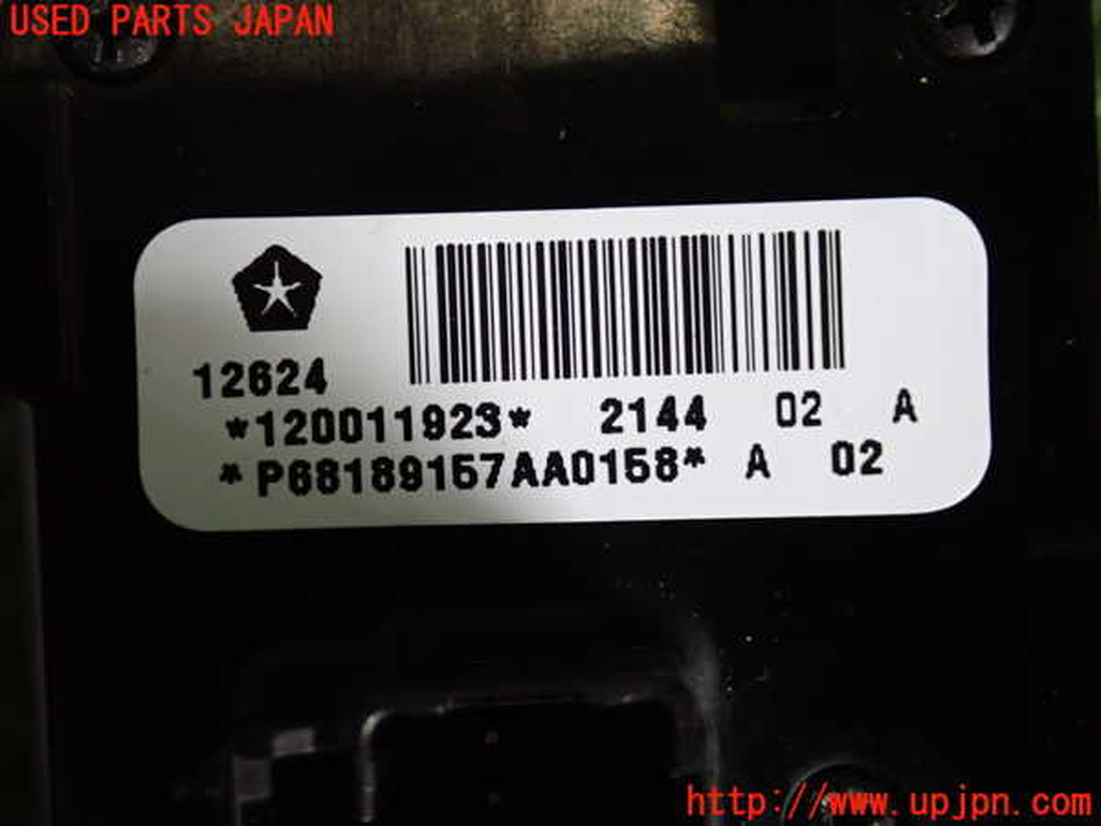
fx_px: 2131
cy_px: 413
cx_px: 550
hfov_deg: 29.0
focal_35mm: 67
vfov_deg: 21.9
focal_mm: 11.88
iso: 800
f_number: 3.8
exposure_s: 1/60
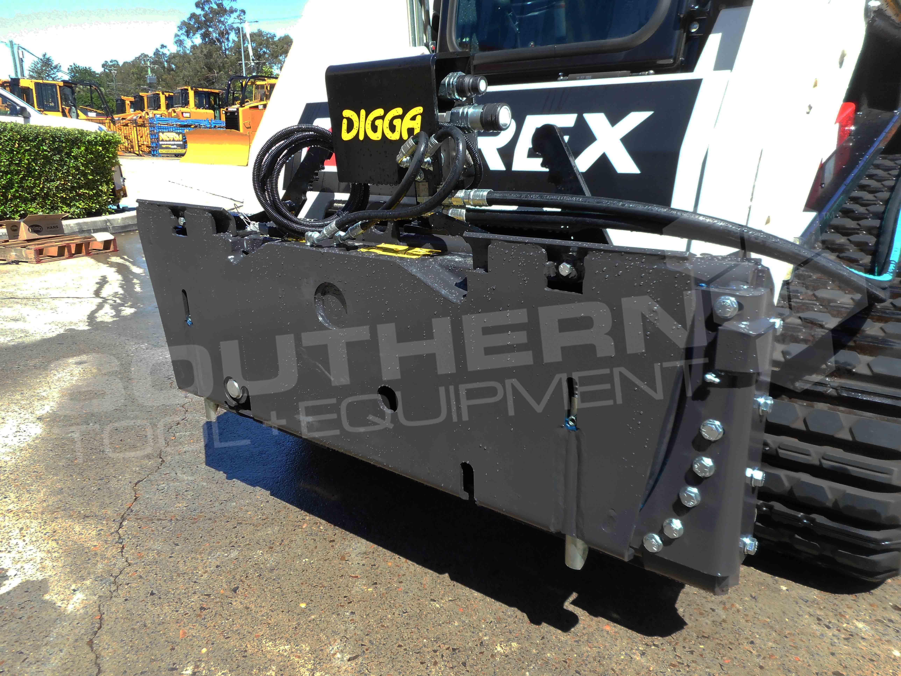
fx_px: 651
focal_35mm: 25
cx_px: 450
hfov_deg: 69.4
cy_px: 338
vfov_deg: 54.9
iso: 80
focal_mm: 4.5
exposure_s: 1/250
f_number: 3.7
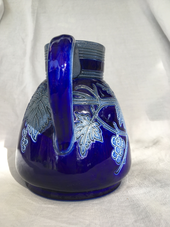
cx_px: 85
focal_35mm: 29
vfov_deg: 61.7
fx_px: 190
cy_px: 114
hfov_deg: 48.2
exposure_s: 1/192
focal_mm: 4.15
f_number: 2.2
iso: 25
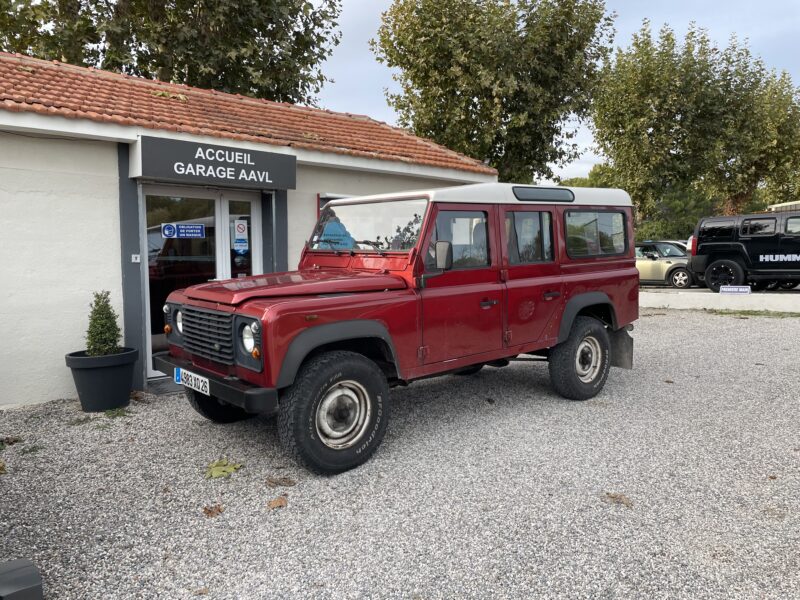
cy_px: 300
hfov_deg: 67.3
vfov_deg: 53.1
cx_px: 400
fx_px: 601
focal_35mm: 26
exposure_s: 1/362
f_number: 1.6
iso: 32
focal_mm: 4.2
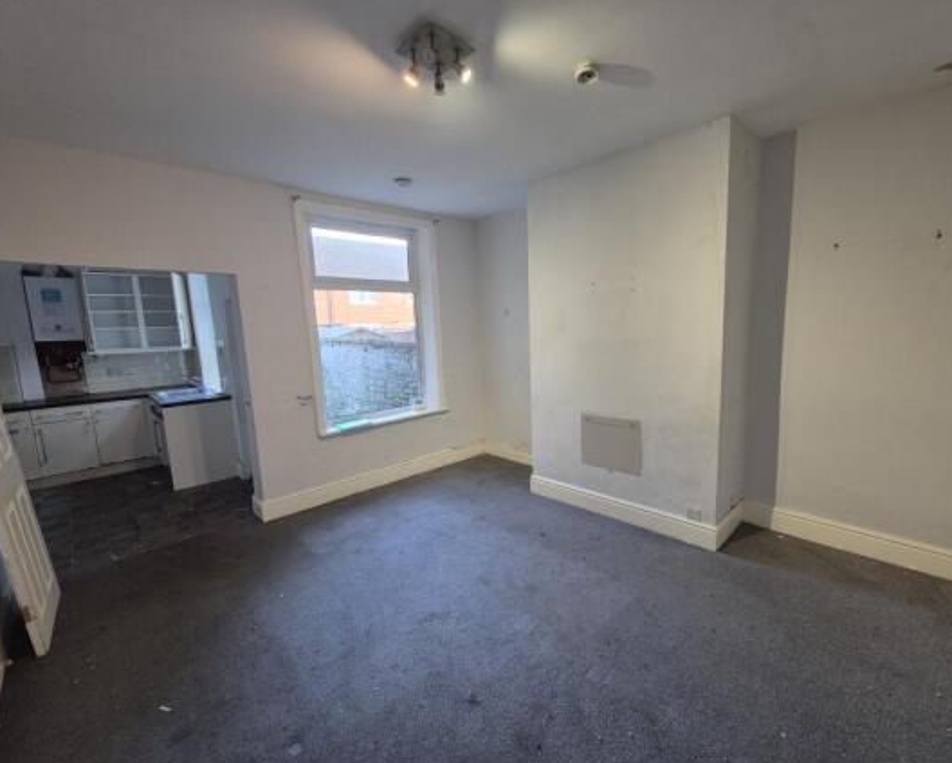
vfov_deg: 88.0
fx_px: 395
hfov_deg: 100.5
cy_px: 385
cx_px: 506
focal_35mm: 14
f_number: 2.2
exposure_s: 1/50
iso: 320
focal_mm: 2.2
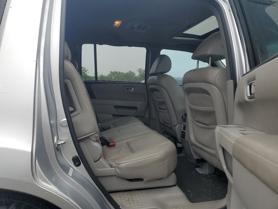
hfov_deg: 67.3
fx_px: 209
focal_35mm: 26
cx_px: 139
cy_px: 104
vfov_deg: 53.1
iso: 50
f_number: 1.5
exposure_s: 1/833
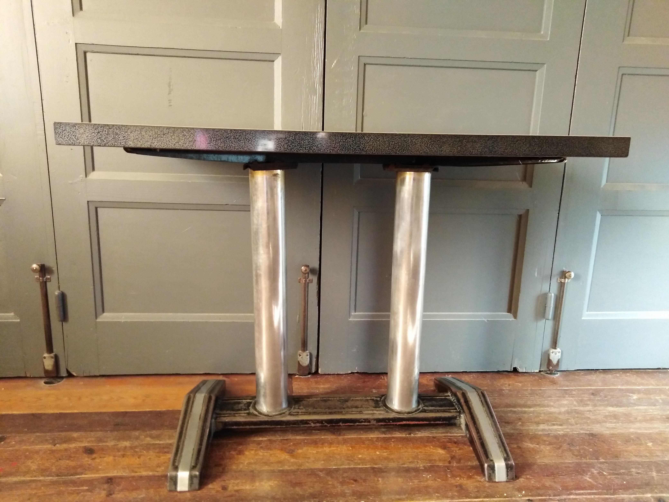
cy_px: 251
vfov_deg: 54.9
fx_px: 483
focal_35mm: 25
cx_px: 334
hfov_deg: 69.4
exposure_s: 1/15
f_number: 2.2
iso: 761
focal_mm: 3.46
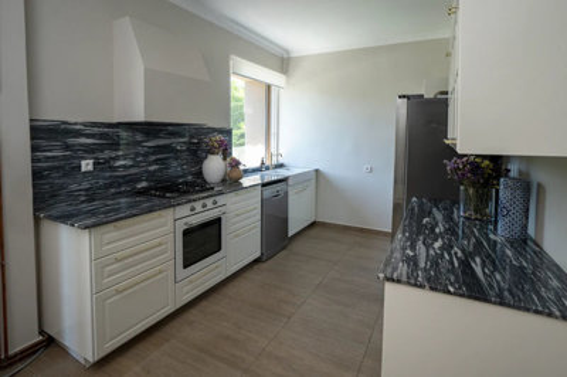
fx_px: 252
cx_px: 284
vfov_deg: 73.6
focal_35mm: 16
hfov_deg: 96.8
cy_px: 188
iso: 250
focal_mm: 11
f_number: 5.6
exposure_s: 1/60
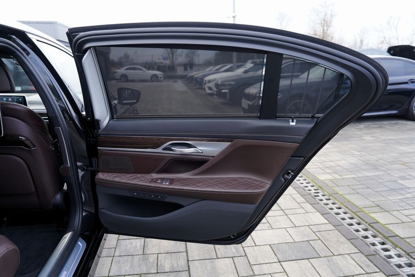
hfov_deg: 73.7
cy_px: 138
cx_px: 208
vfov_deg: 53.1
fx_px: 277
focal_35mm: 24
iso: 100
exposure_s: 1/50
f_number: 4
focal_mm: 24
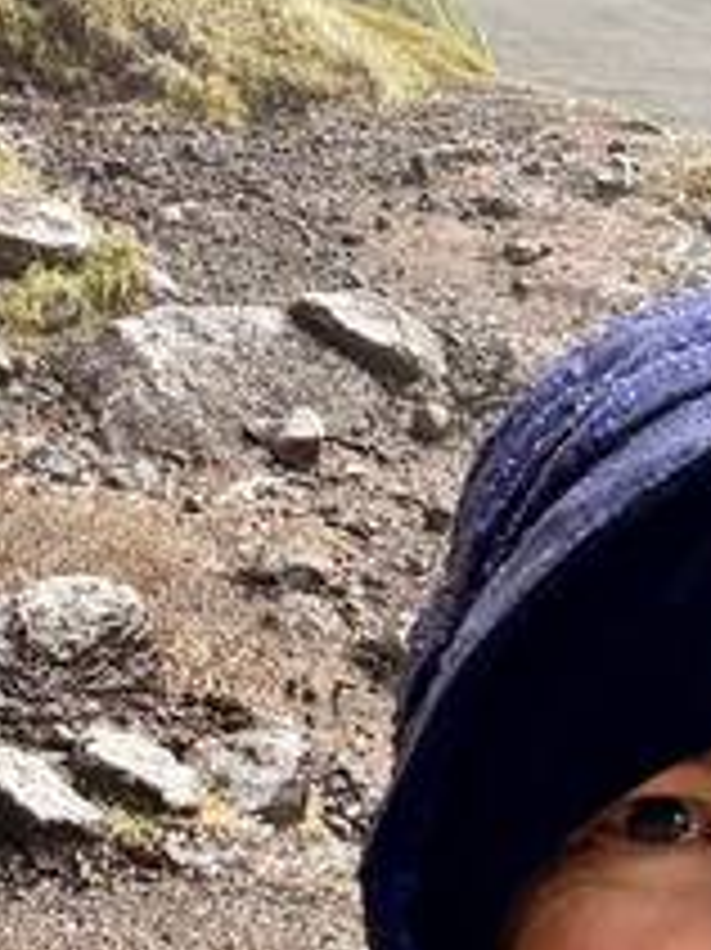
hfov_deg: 15.4
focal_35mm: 91
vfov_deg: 21.5
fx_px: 2495
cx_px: 927
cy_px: 387
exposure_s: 1/113
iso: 80
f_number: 1.9
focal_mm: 2.69
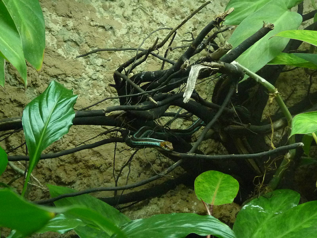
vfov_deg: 27.0
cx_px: 158
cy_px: 119
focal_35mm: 54
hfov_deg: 35.5
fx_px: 495
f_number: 3.5
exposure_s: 1/30
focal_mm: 5.3
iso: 400
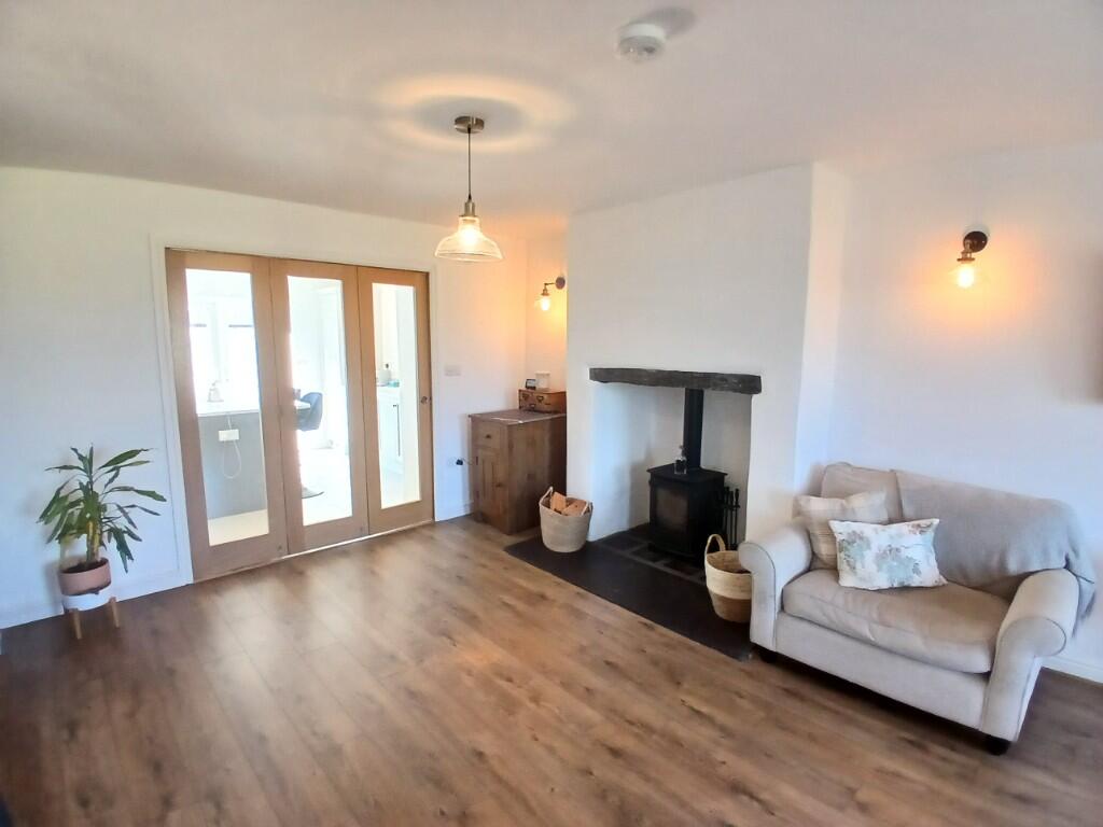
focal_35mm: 17
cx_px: 552
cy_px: 414
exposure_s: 1/33.3
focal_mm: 1.4
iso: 200
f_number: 2.2
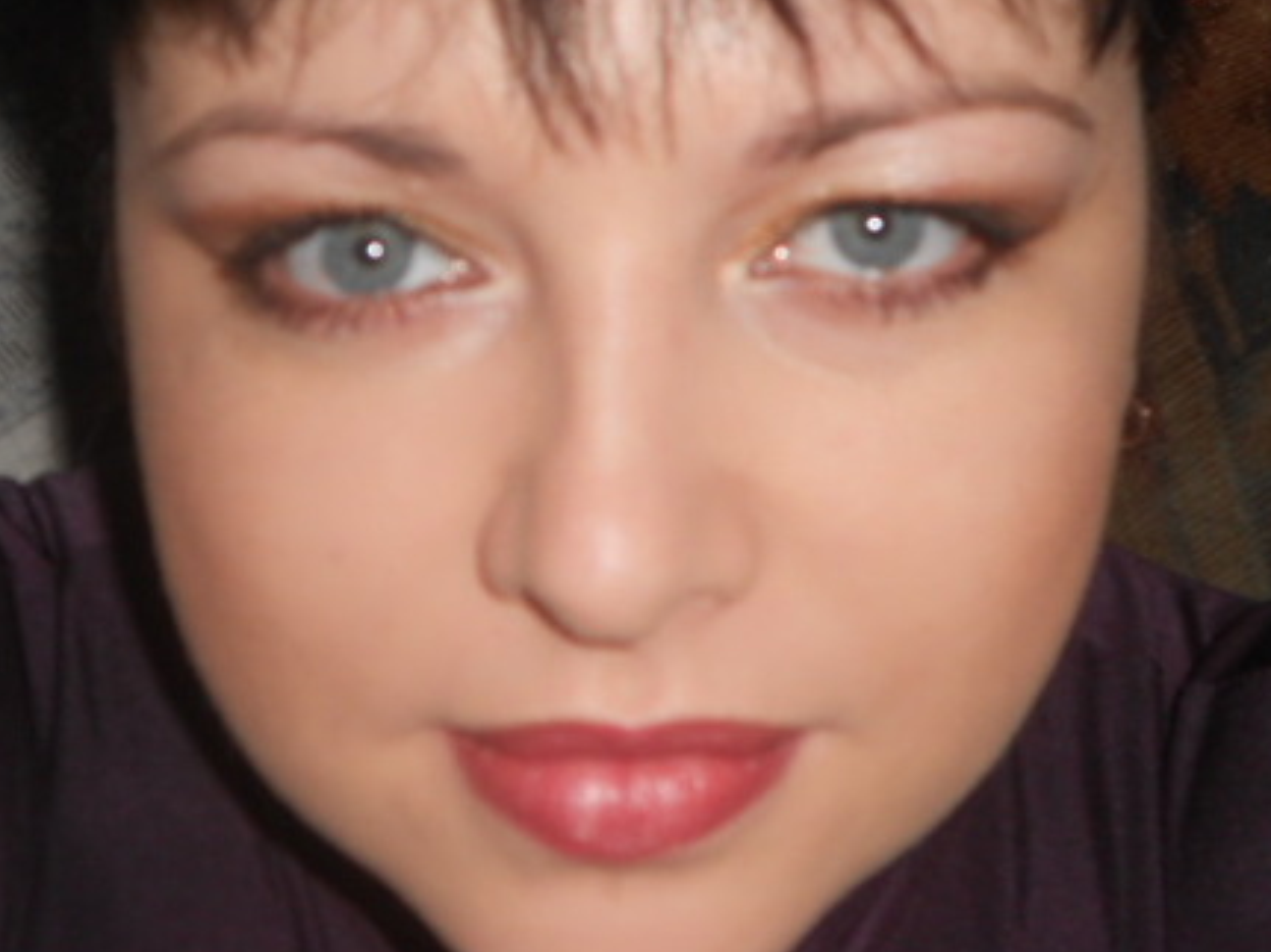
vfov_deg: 18.8
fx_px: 2863
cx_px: 590
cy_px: 298
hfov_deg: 25.0
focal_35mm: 78
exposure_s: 1/60
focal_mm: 10.3
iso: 80
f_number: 4.9
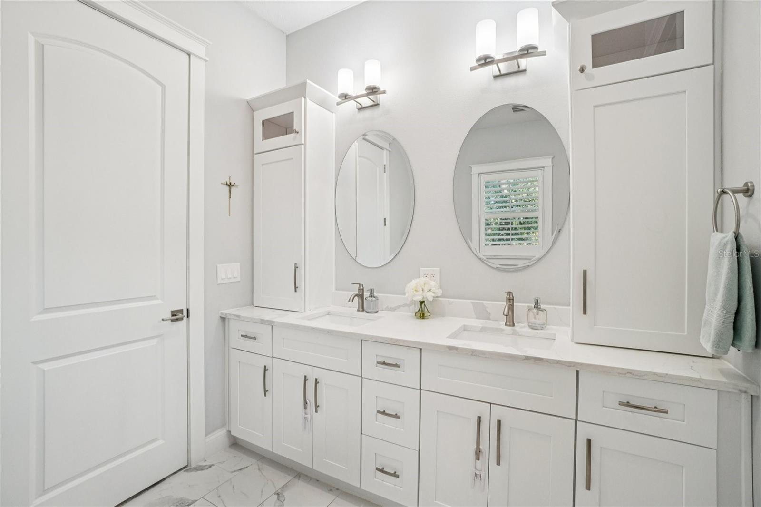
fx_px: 317
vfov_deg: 77.3
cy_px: 254
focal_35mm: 15
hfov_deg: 100.4
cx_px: 380
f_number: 8
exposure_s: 1/30
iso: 400
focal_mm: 10
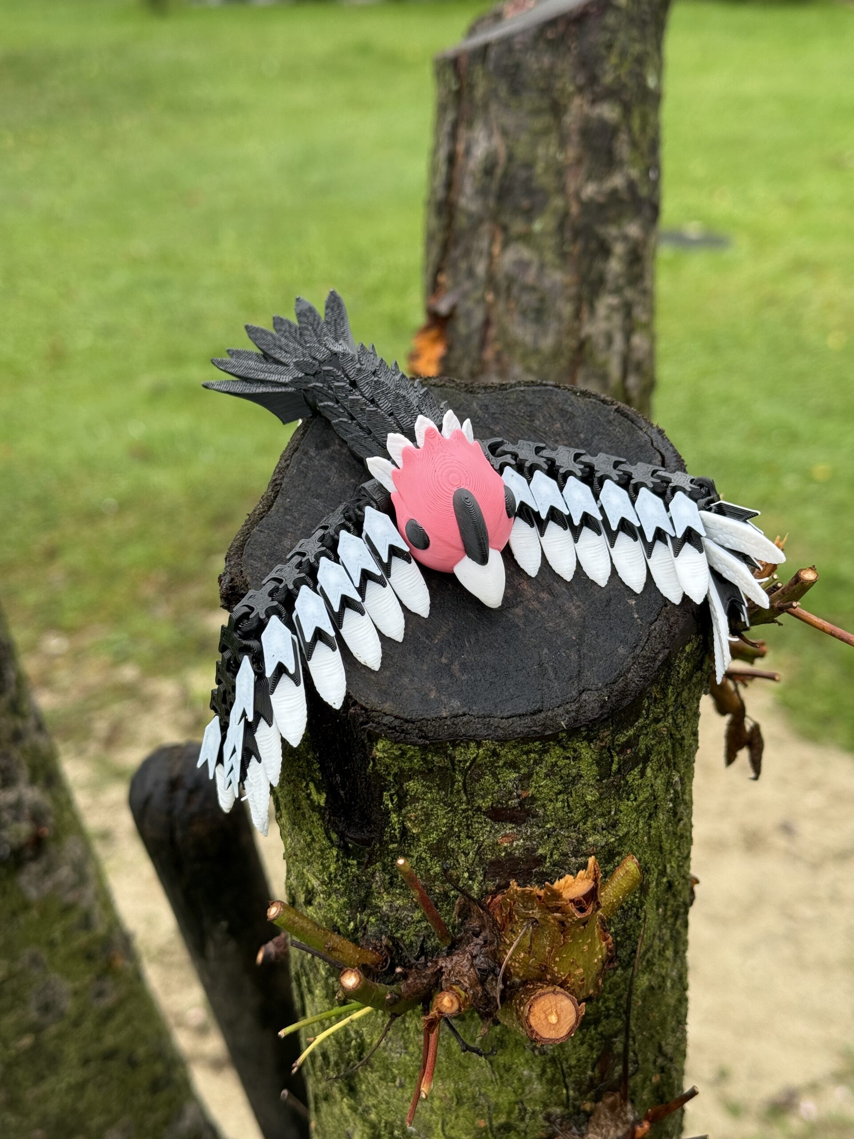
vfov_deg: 39.7
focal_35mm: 48
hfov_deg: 30.3
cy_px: 570
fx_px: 1579
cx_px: 427
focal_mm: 6.76
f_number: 1.78
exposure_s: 1/519
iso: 64
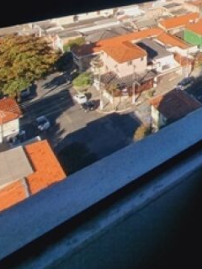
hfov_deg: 27.2
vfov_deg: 37.7
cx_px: 295
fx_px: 303
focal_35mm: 39
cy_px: -44
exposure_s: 1/876
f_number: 2.2
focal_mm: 1.74
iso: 50
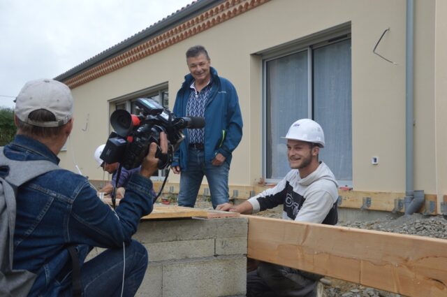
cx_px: 224
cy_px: 148
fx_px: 558
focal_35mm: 45
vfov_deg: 29.8
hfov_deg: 43.7
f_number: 6.3
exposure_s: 1/160
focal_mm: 30
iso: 100
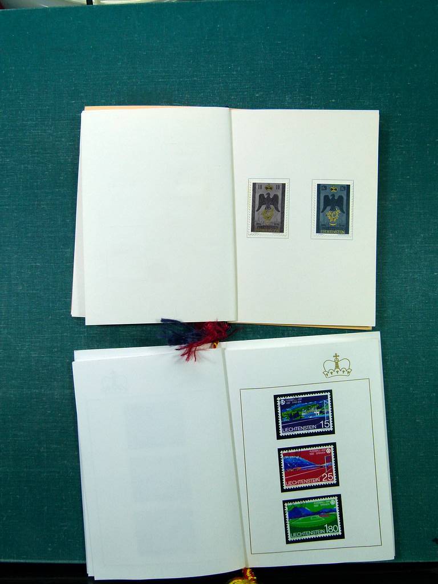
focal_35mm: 25
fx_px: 422
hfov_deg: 54.9
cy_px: 292
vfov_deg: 69.4
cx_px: 219
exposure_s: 1/125
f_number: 4
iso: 100
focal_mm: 4.5
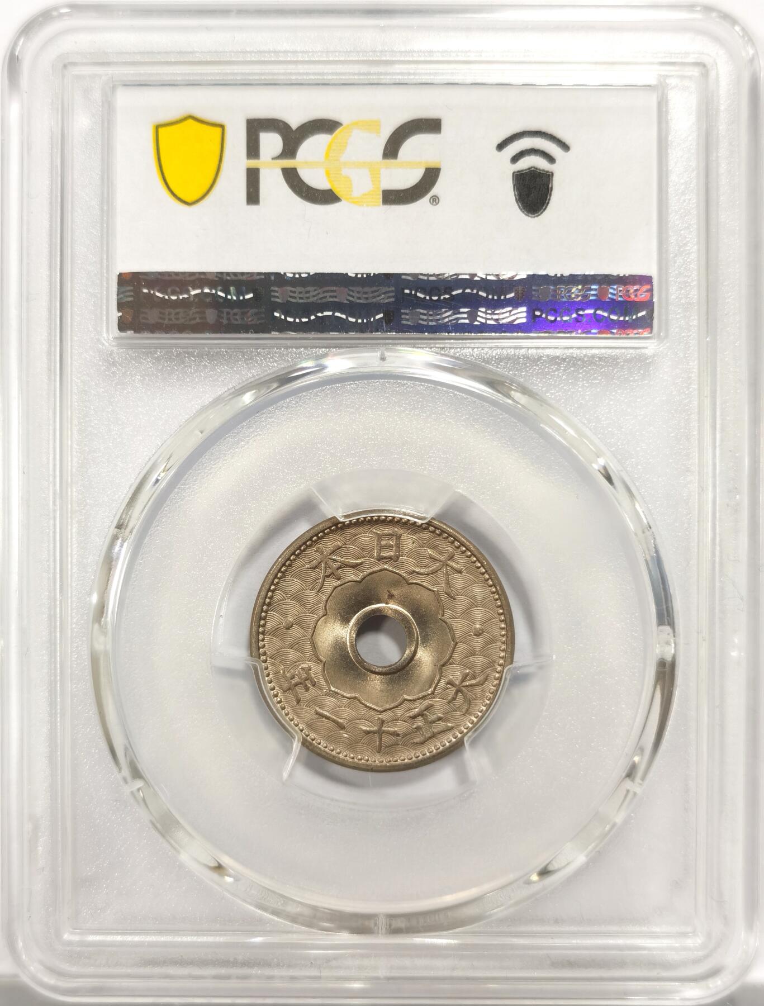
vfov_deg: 35.4
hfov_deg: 27.2
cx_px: 382
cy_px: 503
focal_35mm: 54
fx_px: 1576
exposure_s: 1/100
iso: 125
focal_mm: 5.56
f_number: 16
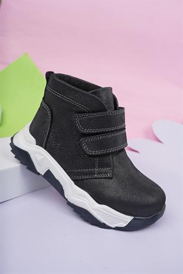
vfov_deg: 54.4
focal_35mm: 35
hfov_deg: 37.9
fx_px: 267
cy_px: 137
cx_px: 92
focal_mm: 35
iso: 125
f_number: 8
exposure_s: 1/200
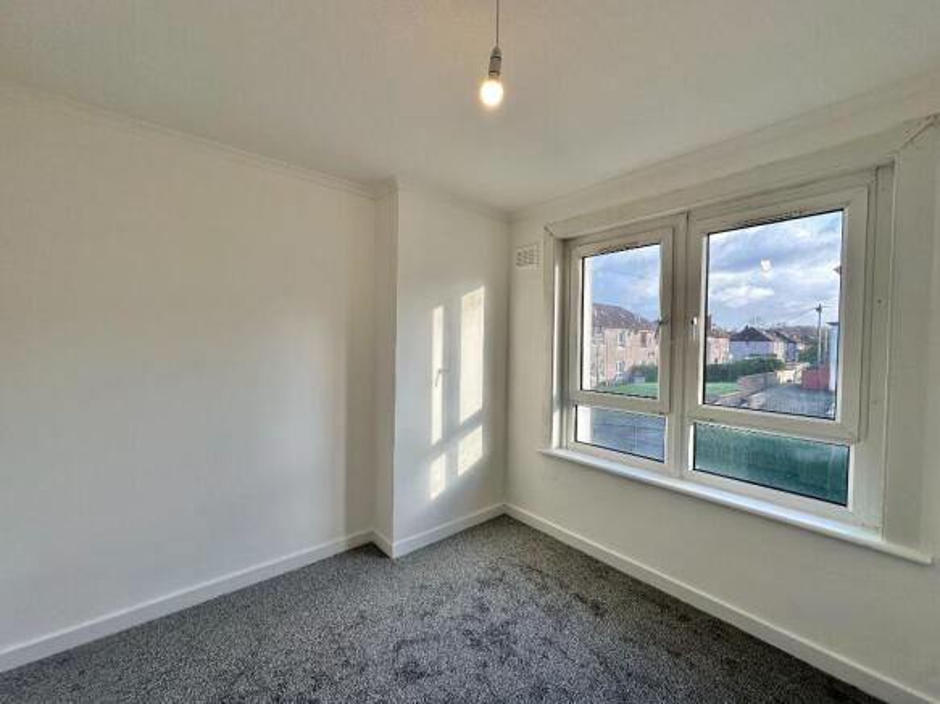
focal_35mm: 14
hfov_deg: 102.1
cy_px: 352
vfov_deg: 85.7
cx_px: 470
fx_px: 380
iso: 40
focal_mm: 2.22
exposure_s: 1/208
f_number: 2.2
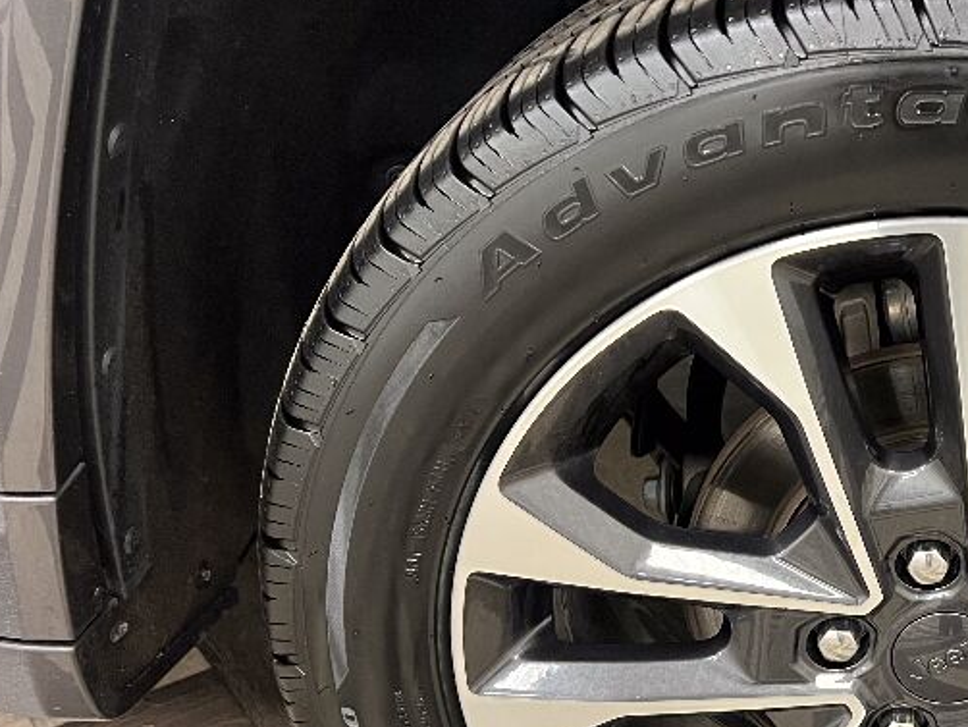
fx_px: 1483
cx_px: 928
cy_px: 480
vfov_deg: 27.4
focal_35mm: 53
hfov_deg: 33.6
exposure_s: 1/60
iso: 320
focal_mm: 5.7
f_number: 1.5
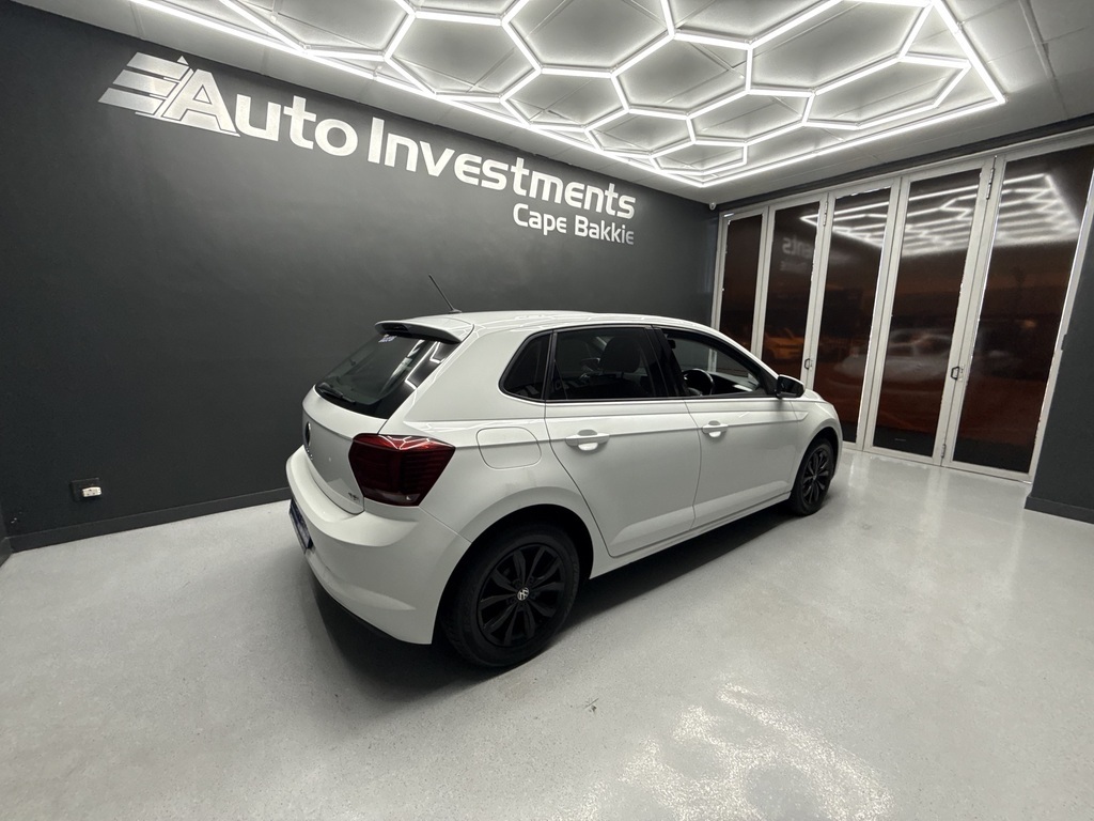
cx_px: 547
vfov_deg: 85.7
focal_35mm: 14
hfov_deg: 102.1
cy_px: 410
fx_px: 442
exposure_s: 1/100
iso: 160
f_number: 2.2
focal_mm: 2.22
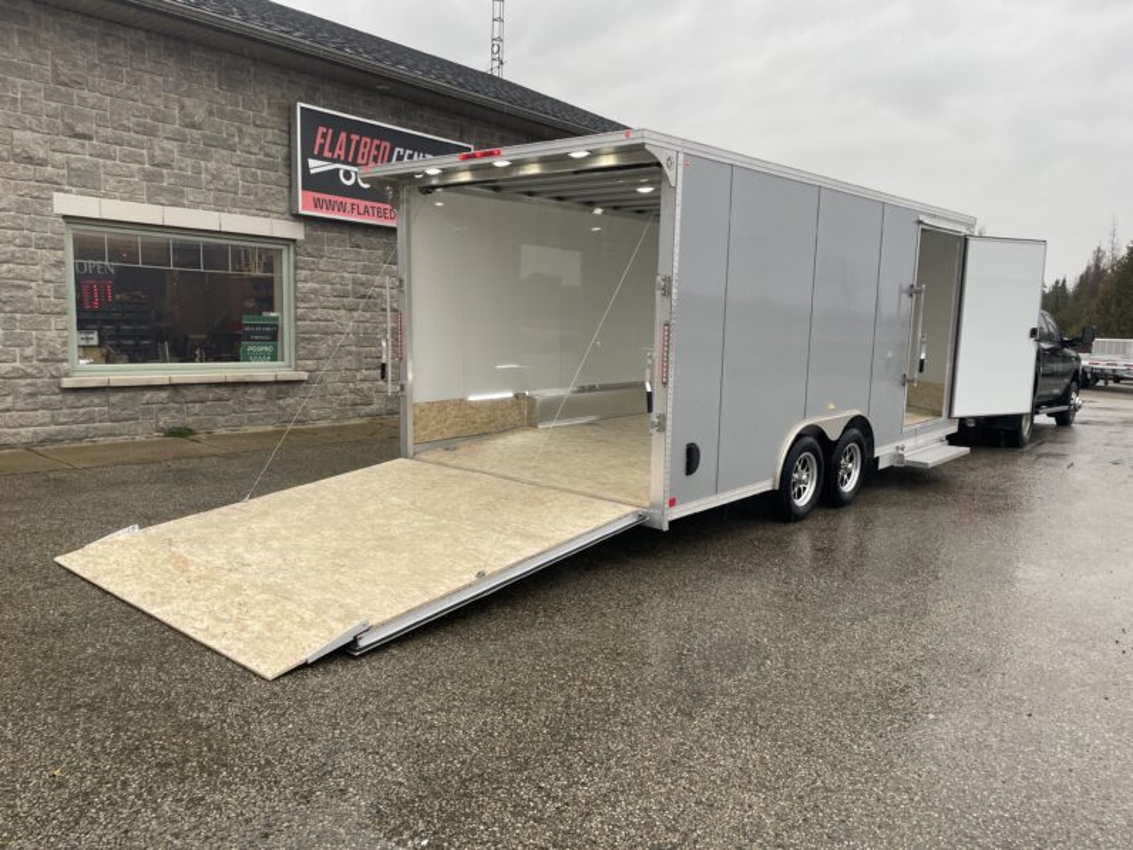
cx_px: 566
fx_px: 851
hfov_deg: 67.3
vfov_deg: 53.1
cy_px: 425
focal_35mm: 26
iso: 32
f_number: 1.6
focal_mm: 4.2
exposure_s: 1/216
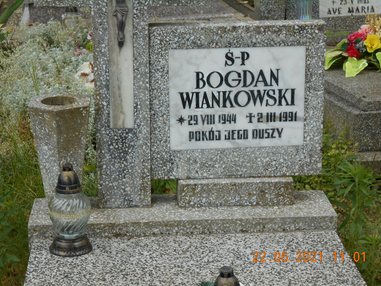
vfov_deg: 17.2
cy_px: 143
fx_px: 947
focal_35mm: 86
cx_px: 190
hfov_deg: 22.8
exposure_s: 1/125
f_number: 6.3
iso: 125
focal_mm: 15.4
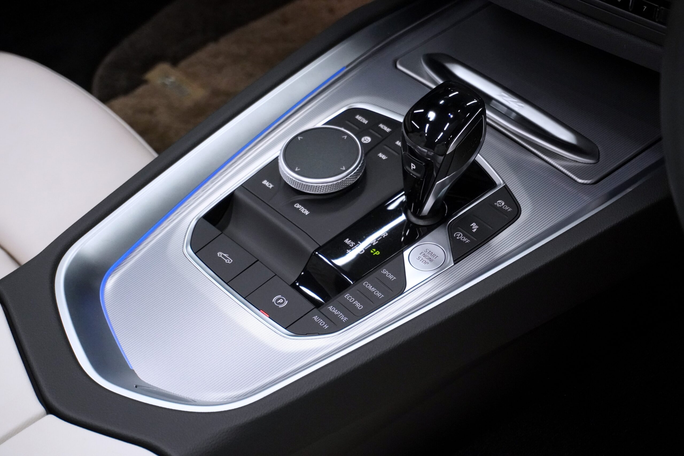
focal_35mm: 75
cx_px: 342
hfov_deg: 27.0
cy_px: 228
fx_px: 1425
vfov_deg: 18.2
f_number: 5.6
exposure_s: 1/160
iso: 4000
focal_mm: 50
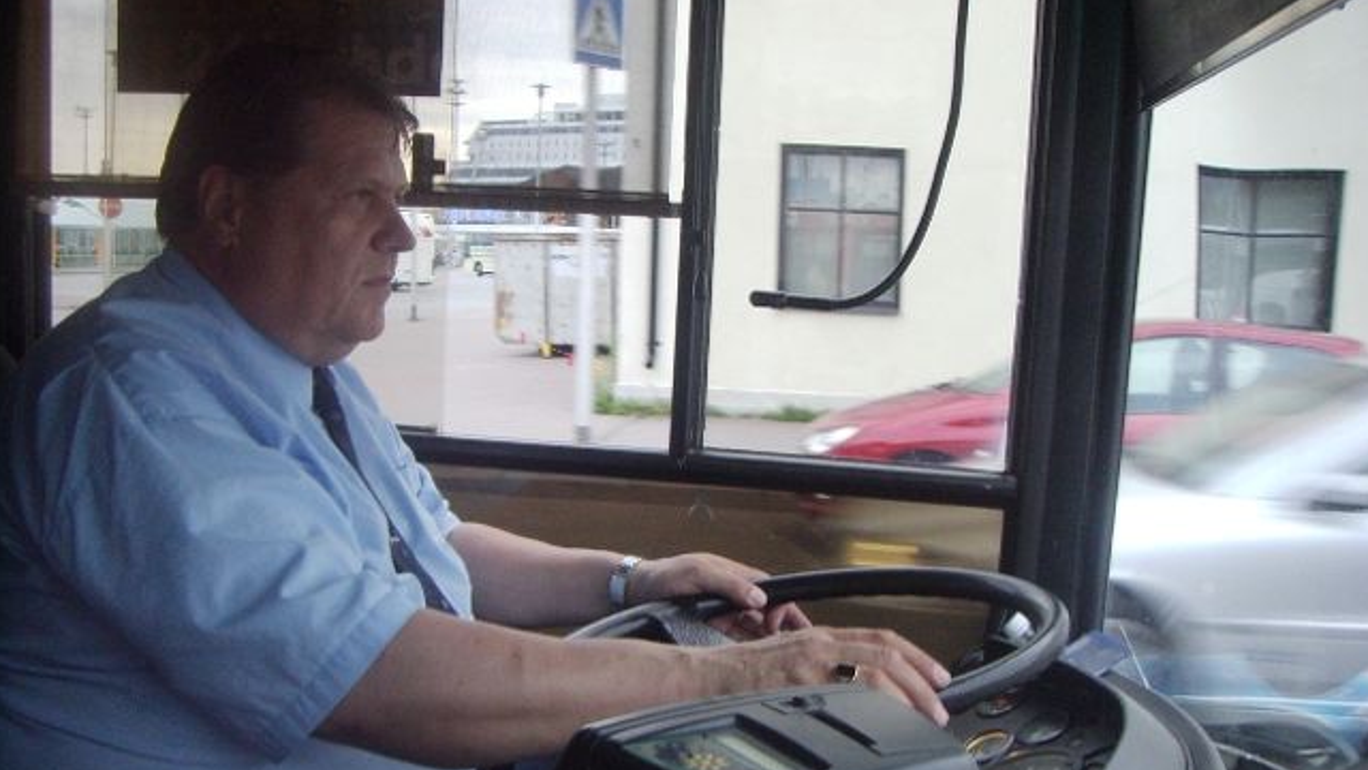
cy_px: 463
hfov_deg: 48.4
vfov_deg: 28.3
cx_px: 686
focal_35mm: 42
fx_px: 1524
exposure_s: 1/80
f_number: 2.7
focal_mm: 6.2
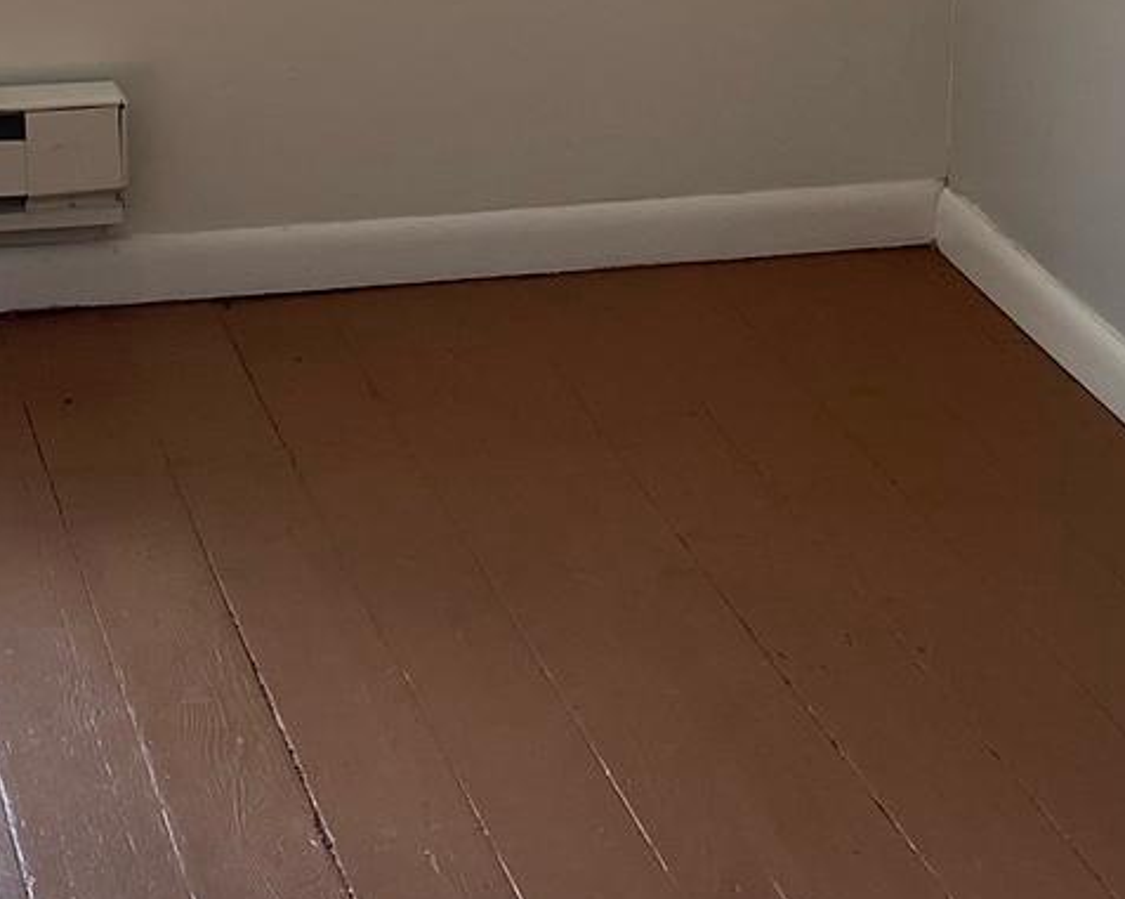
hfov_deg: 17.6
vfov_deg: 14.0
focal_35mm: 109
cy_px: 99
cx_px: 358
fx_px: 3627
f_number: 1.8
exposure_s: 1/122
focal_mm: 4.25
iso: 50
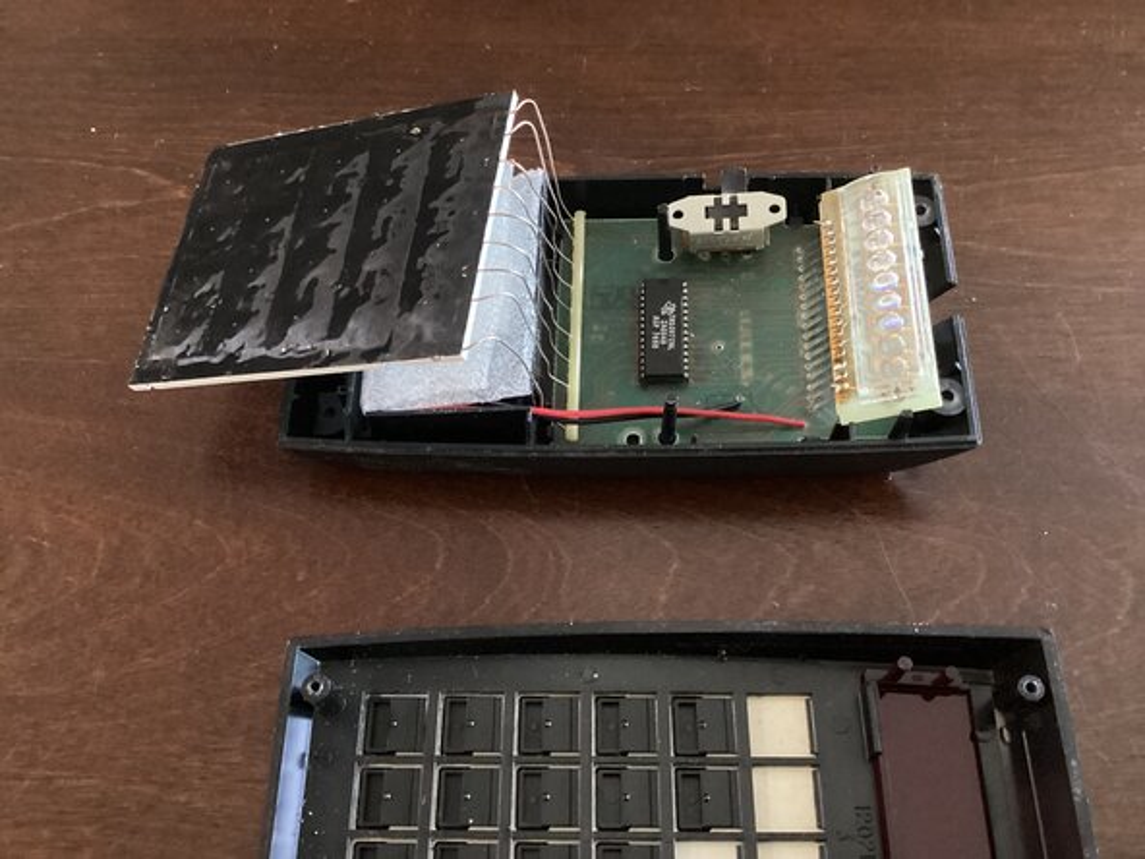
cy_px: 430
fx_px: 1025
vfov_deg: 45.4
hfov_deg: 58.4
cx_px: 572
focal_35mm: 31
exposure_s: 1/30
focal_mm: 3.3
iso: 500
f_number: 2.4
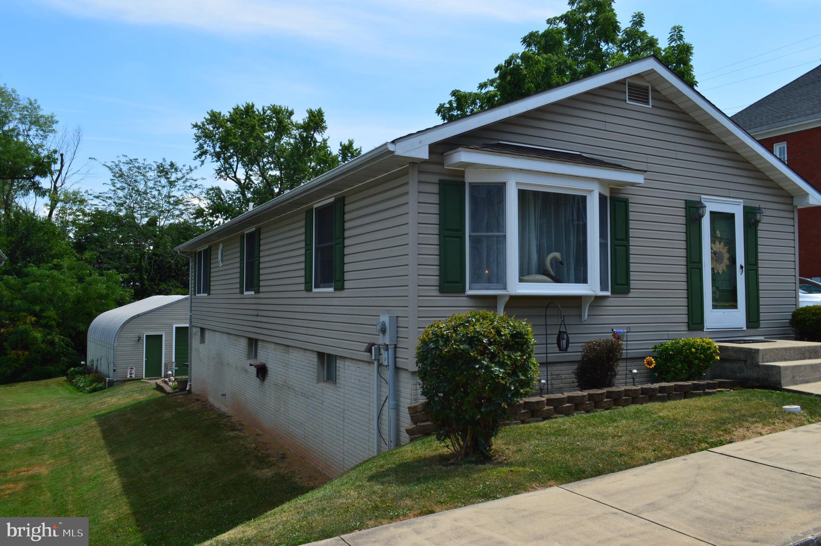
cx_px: 410
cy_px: 273
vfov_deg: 47.8
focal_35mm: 27
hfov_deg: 67.4
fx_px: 615
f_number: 11
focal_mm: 18
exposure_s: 1/400
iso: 400
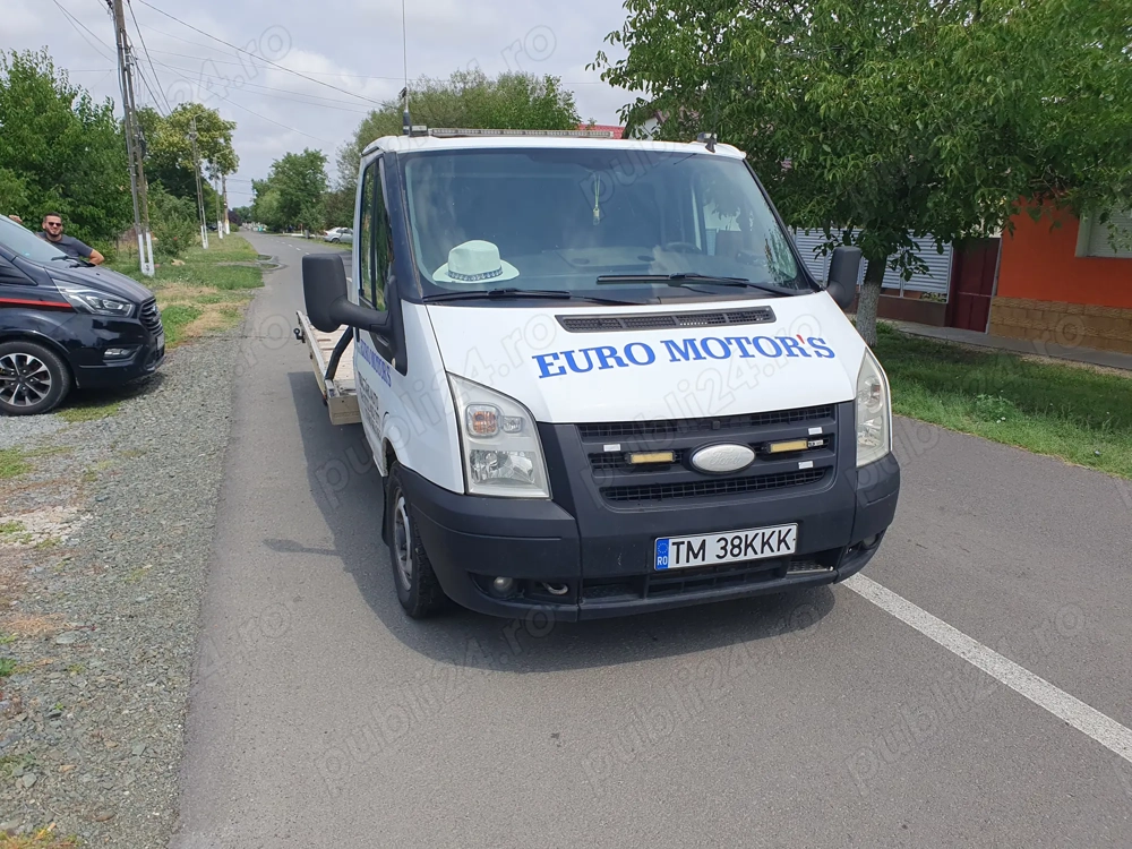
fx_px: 850
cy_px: 424
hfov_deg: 67.3
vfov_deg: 53.1
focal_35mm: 26
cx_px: 566
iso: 50
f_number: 2.4
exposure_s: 1/2544
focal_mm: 4.32
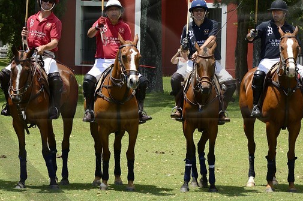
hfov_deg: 9.3
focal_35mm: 222
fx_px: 1866
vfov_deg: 6.2
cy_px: 21
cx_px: 199
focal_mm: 70
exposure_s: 1/640
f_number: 7.1
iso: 200
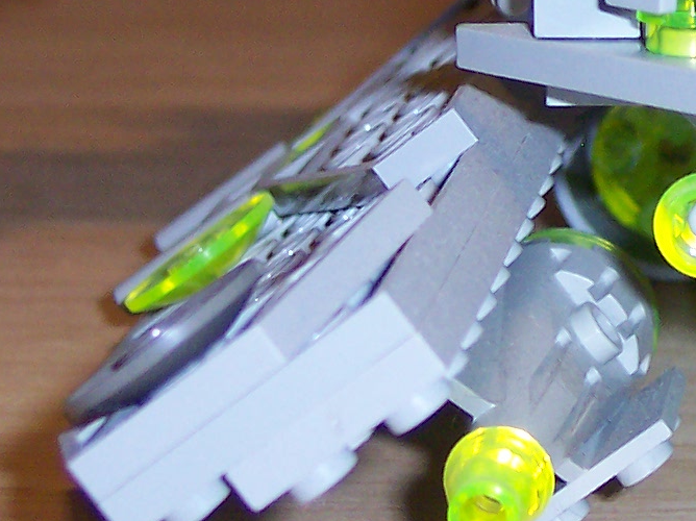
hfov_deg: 9.9
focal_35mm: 197
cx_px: 908
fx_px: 3958
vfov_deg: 7.5
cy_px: 39
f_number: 3.4
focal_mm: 10.7
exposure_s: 1/30
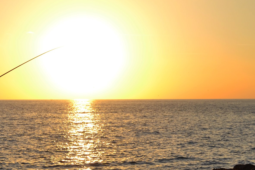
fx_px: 822
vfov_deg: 11.8
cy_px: 129
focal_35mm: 116
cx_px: 31
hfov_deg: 17.4
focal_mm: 38
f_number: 4.8
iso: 100
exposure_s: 1/500
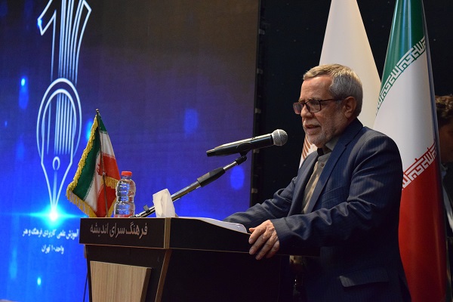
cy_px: 151
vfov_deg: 16.6
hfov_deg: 24.6
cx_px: 226
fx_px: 1038
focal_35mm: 82
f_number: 5.6
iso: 5000
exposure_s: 1/60
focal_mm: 55
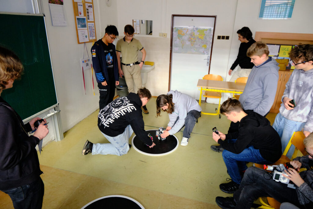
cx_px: 156
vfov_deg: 55.1
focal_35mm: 23
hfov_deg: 76.1
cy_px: 104
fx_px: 200
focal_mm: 15
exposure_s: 1/140
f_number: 4.5
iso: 4000
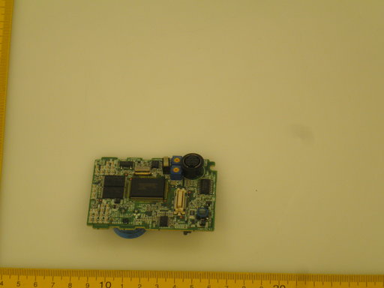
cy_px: 144
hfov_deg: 15.2
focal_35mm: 130
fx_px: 1442
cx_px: 192
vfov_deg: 11.4
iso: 160
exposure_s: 1/30
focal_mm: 23.5
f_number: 6.5
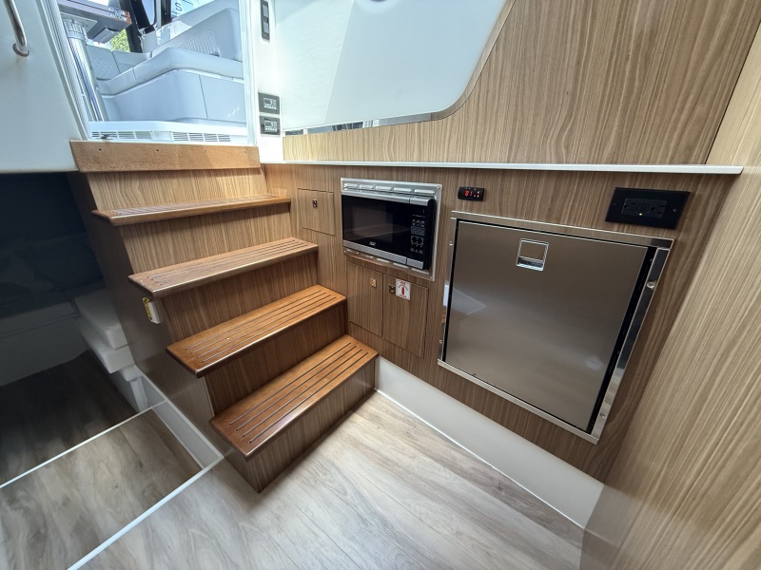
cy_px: 285
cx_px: 380
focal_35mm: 14
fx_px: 308
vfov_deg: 85.7
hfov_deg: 102.1
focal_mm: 2.22
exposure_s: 1/82
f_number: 2.2
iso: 320
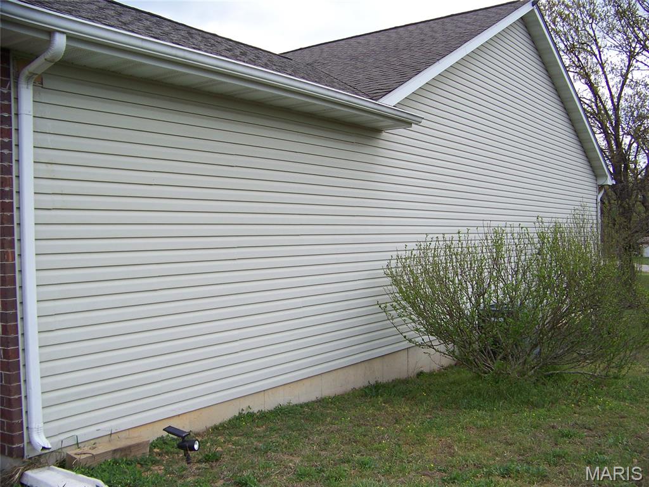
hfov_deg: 51.4
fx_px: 675
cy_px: 244
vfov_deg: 39.7
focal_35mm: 36
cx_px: 324
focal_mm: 5.85
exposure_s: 1/500
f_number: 2.8
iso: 64
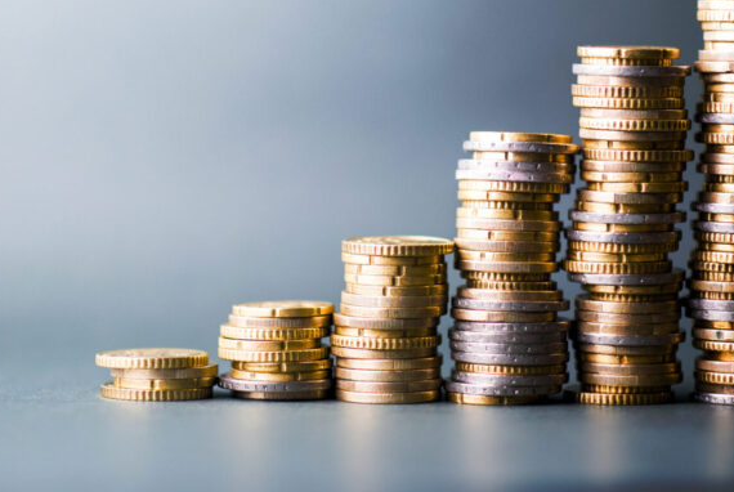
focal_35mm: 167
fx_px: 3403
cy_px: 175
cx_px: 429
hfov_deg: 12.3
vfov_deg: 8.3
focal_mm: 85
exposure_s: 1/200
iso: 100
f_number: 1.8
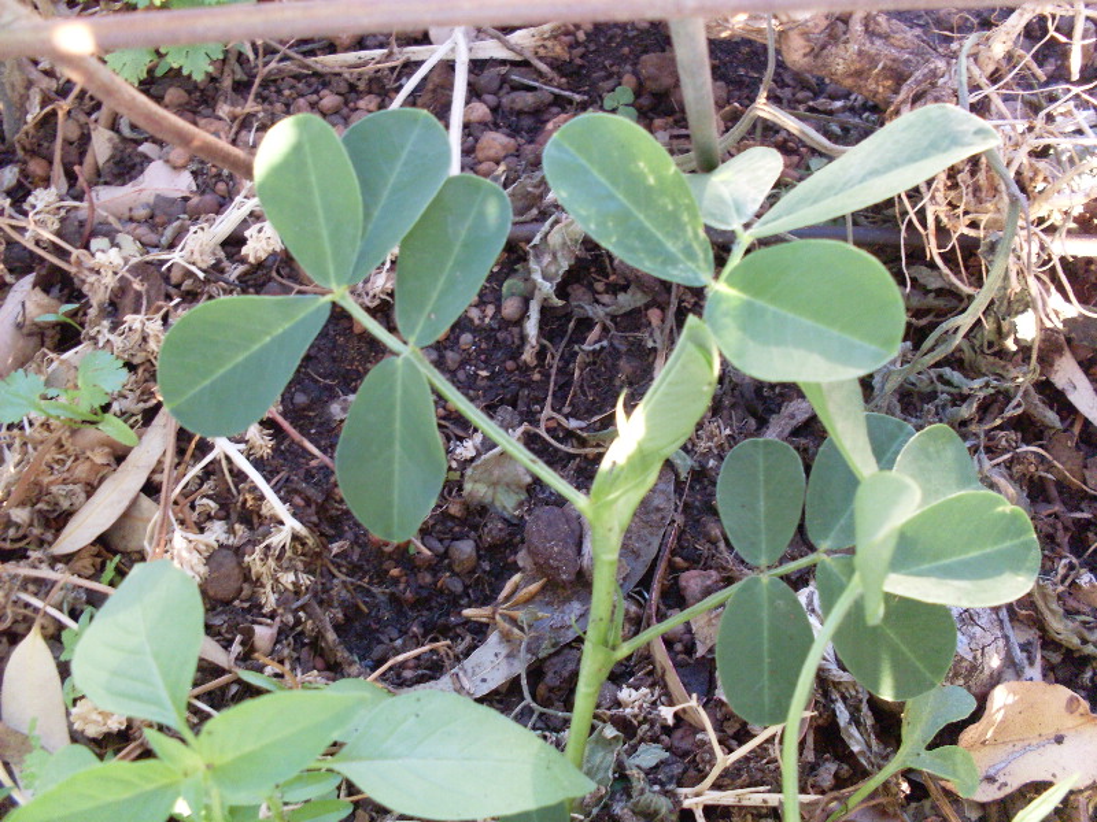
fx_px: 1204
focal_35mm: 38
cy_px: 411
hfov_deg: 49.0
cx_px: 548
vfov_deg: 37.7
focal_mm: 6.3
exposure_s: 1/45
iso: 160
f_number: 2.8
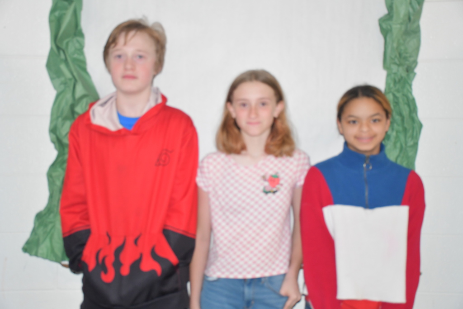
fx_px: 656
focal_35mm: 51
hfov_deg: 38.9
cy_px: 154
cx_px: 232
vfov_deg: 26.5
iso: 1600
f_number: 4.2
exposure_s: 1/60
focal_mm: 34
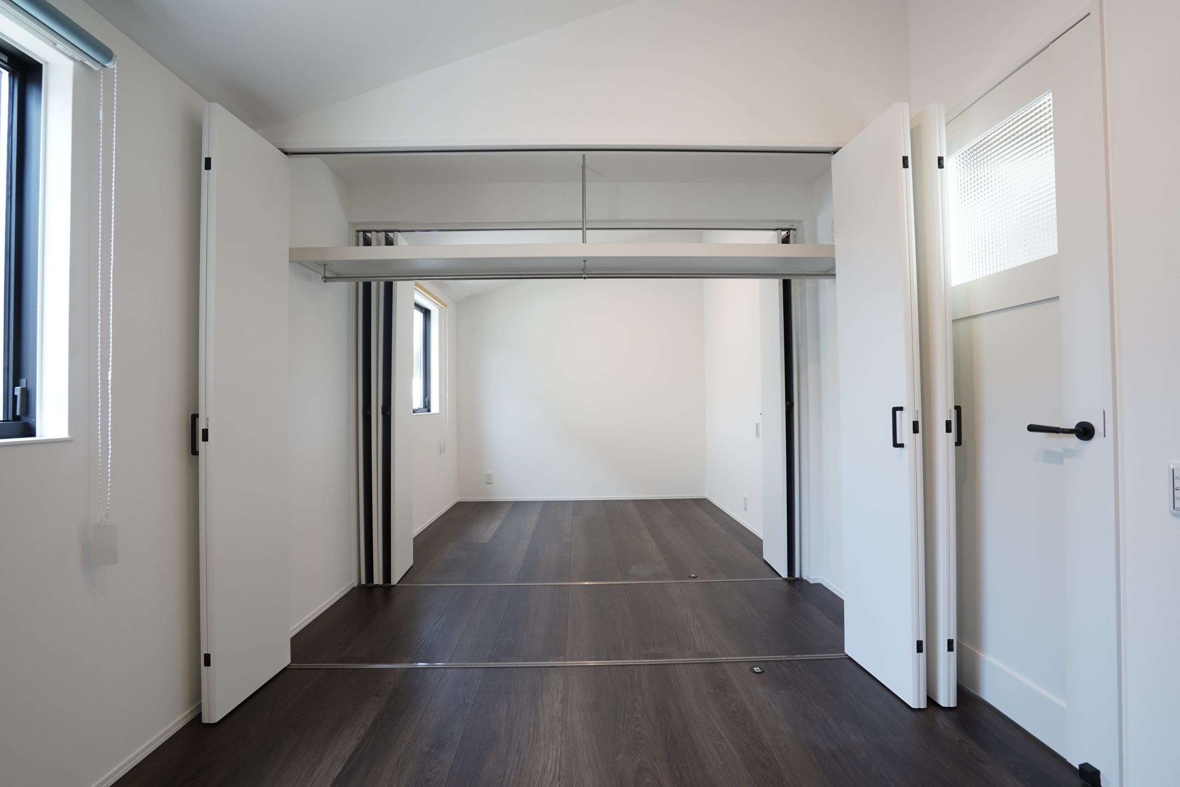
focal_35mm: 16
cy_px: 394
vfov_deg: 73.8
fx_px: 524
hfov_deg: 96.7
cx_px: 590
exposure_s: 1/10
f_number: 8
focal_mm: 16
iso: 400
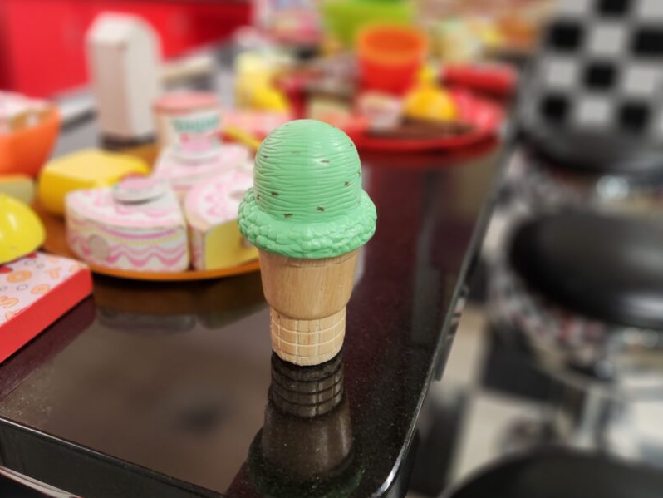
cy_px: 170
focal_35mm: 31
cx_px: 331
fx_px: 594
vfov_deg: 44.9
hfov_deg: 58.3
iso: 250
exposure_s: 1/120
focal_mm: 5.4
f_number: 1.8
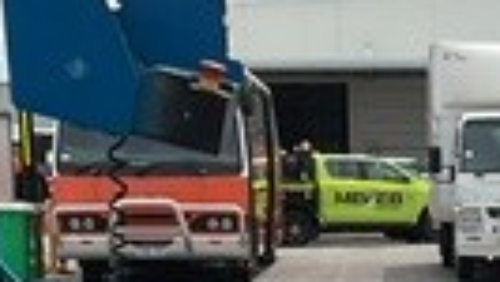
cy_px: 654
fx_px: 2016
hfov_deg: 13.9
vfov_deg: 7.5
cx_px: 496
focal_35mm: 152
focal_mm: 3
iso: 16
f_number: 1.8
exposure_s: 1/1730
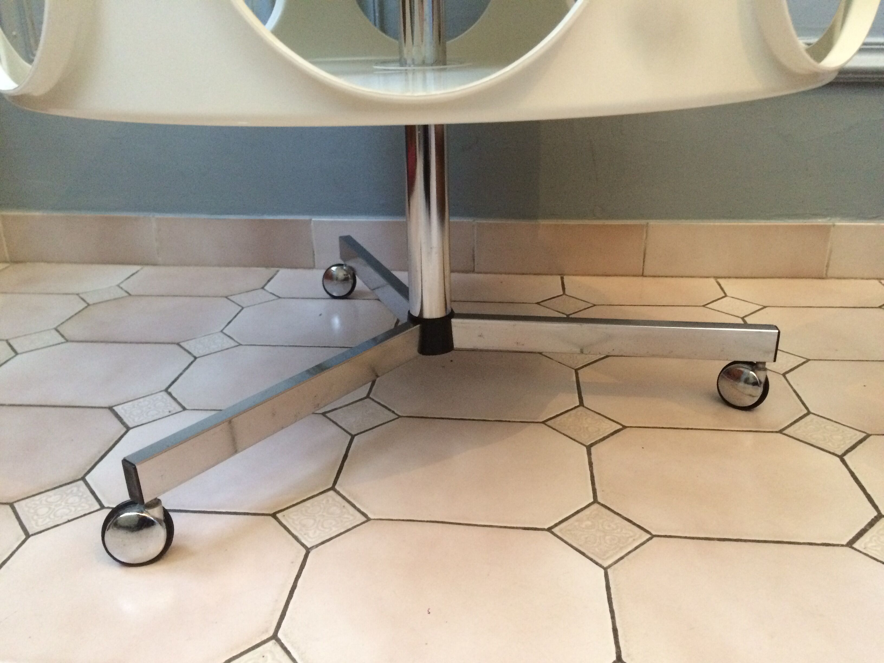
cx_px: 442
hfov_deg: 61.7
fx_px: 741
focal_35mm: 29
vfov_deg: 48.2
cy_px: 332
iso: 250
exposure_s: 1/17
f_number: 2.2
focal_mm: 4.15
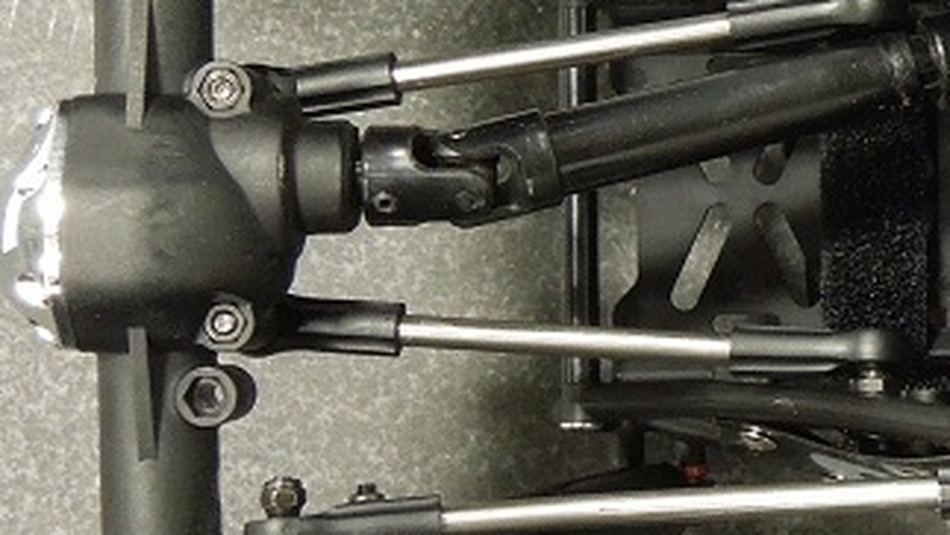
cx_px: 1297
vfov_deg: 10.3
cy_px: 173
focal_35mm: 118
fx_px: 2974
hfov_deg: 16.9
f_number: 3.7
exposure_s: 1/13
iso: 450
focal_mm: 6.3
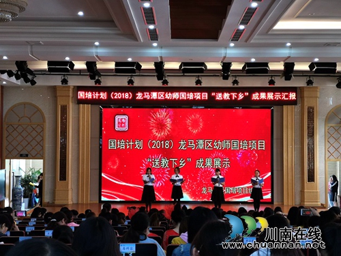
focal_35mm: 54
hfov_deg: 35.5
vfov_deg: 27.0
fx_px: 532
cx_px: 170
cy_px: 128
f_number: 2.4
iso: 100
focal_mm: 3.95
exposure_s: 1/50
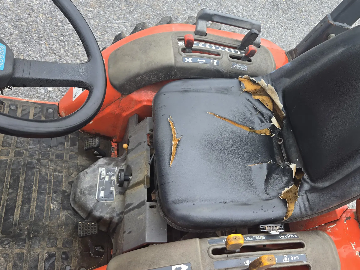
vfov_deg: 44.2
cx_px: 201
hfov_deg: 56.7
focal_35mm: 32
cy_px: 141
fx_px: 333
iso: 50
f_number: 1.8
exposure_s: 1/180
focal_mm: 5.4
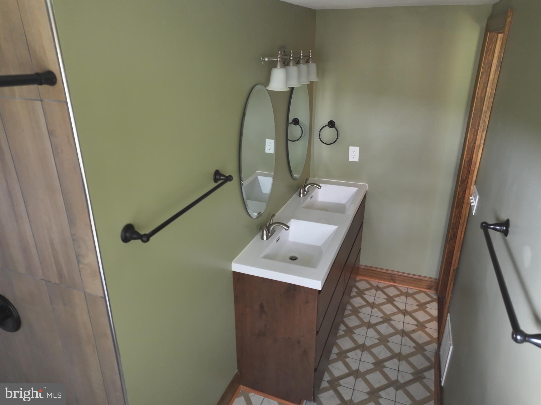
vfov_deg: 56.8
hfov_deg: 71.6
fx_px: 375
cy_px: 202
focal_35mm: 24
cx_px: 270
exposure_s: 1/15
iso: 380
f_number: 2.8
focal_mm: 12.29
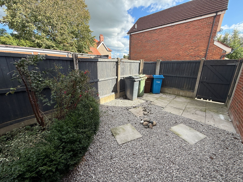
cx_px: 122
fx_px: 98
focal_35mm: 14
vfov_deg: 85.7
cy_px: 91
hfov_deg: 102.1
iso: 50
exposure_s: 1/549
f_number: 2.2
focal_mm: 2.22
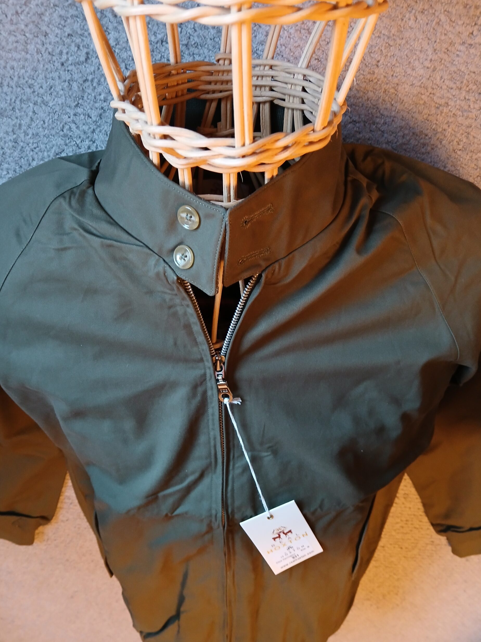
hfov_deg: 51.4
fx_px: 500
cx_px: 241
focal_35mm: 27
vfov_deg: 65.3
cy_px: 330
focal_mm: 3.98
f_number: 1.8
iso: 400
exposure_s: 1/20
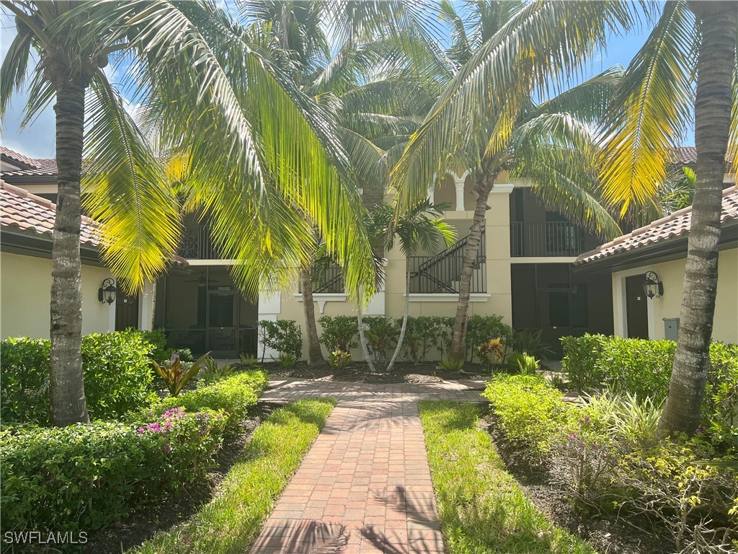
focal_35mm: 26
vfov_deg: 53.1
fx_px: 554
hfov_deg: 67.3
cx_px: 369
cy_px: 277
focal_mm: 5.7
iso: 50
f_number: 1.5
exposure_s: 1/1597
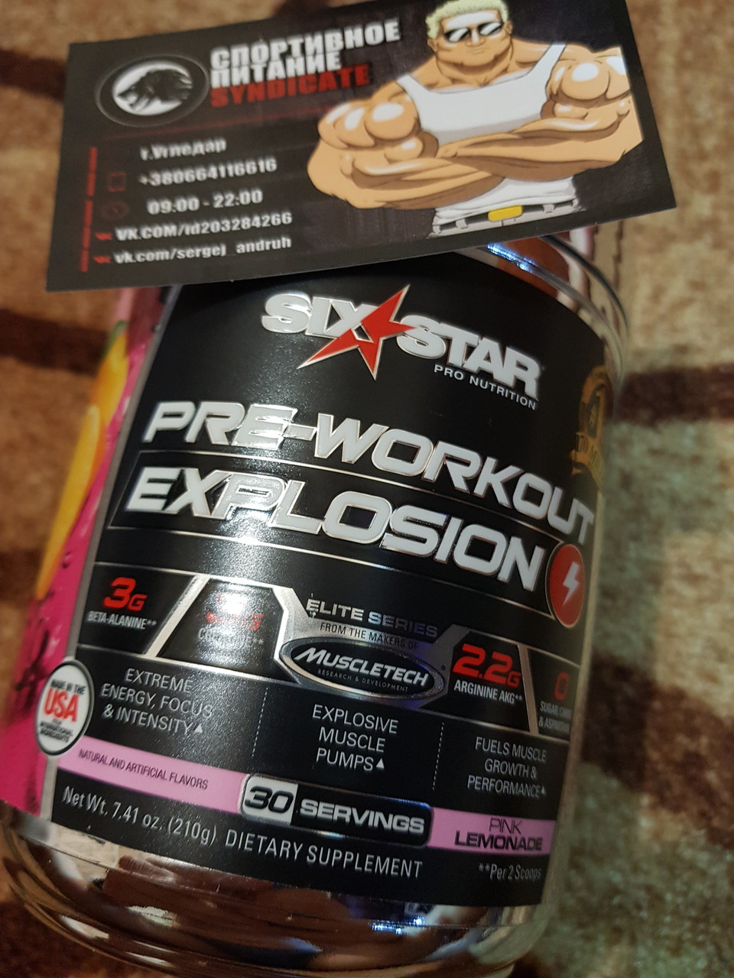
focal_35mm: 26
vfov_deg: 67.3
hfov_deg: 53.1
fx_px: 735
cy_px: 489
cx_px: 367
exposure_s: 1/10
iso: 250
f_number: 1.7
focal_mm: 4.2
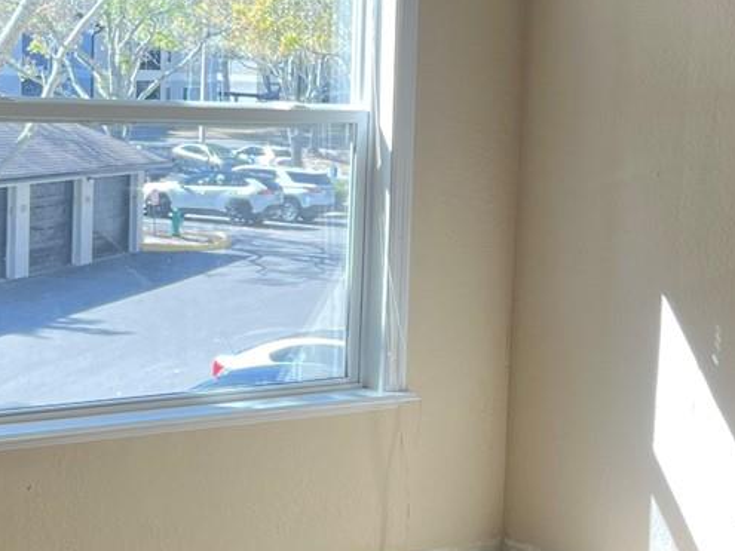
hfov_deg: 23.3
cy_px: 242
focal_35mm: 84
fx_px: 1783
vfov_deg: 17.6
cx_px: 422
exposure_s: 1/220
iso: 40
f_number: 1.5
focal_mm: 5.7
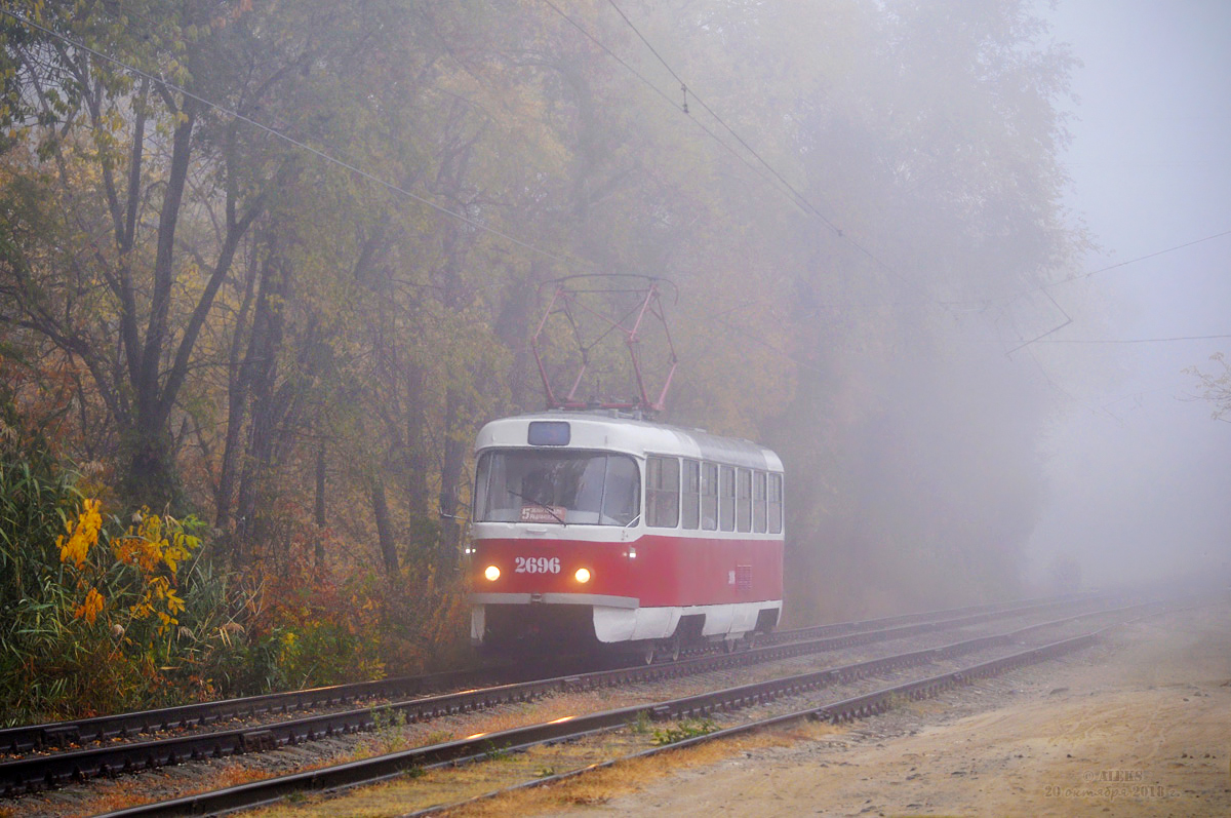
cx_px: 616
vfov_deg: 13.4
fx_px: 3484
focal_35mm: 102
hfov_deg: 20.0
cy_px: 409
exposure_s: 1/200
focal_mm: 68
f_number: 5
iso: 400
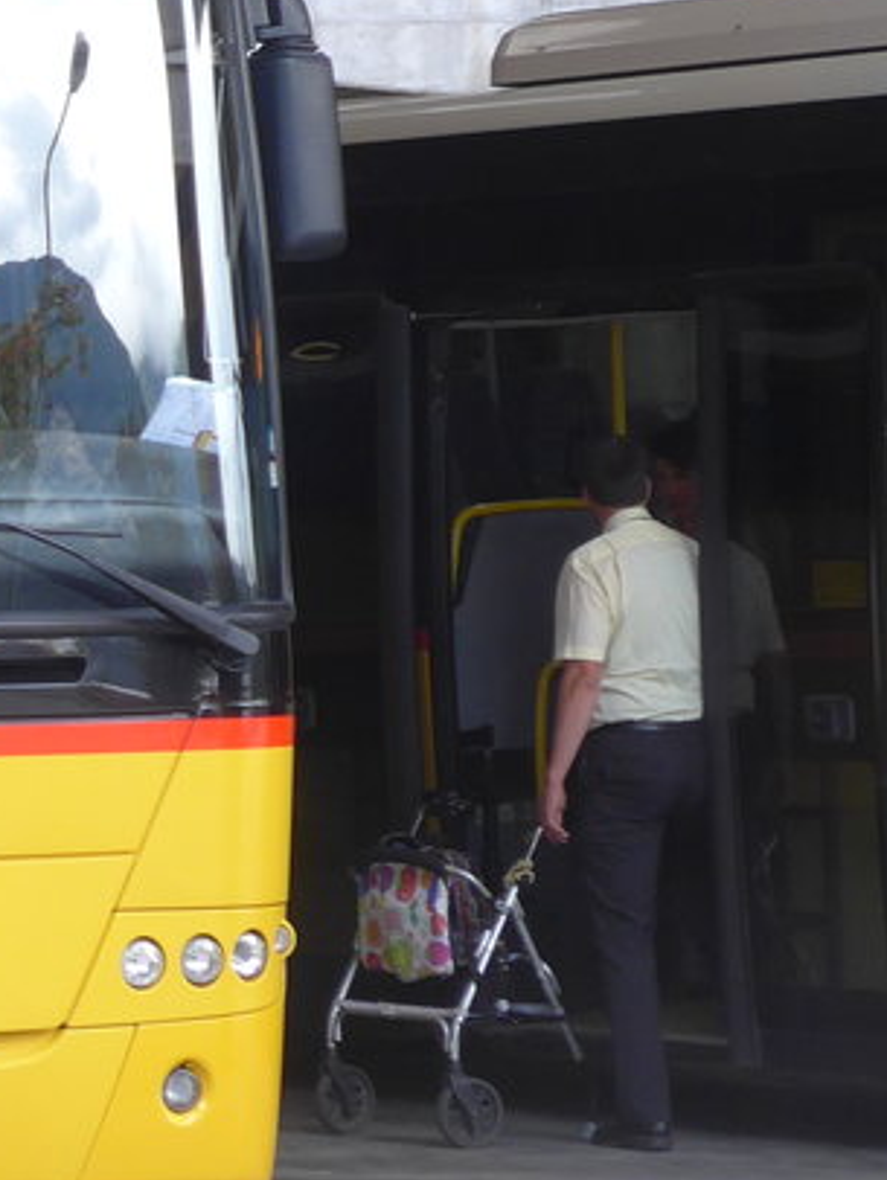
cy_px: 407
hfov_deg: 7.4
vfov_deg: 10.1
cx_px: -808
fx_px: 6655
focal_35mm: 195
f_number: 3.9
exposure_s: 1/80
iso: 125
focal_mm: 13.4
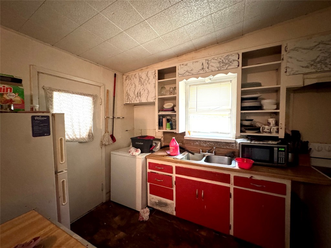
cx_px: 166
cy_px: 124
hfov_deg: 102.1
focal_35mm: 14
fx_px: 134
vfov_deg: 85.7
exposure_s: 1/60
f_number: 2.2
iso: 640
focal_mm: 2.22
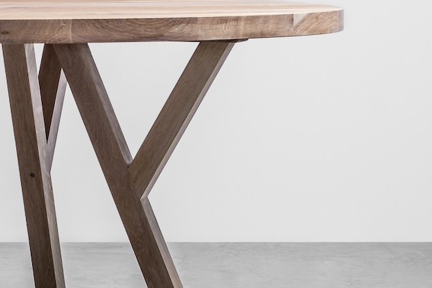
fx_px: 2137
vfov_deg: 7.7
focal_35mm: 178
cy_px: 85
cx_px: -14
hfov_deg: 11.4
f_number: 8
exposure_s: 1/160
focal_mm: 56
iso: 100
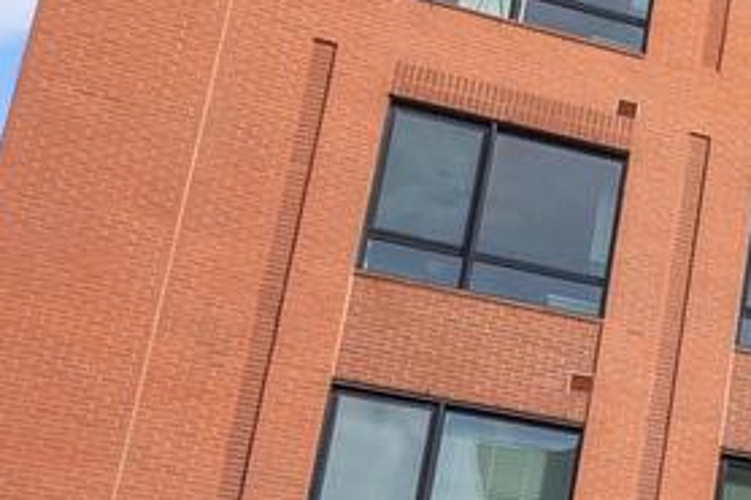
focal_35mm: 83
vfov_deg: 15.1
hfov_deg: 16.8
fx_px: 1730
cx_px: 1578
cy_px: 772
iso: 800
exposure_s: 1/1600
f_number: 8
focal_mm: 16
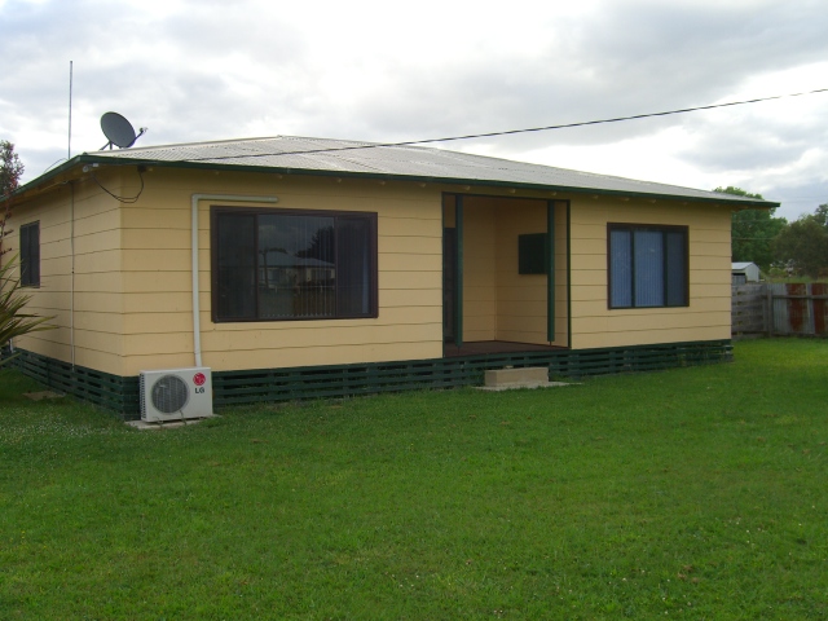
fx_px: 909
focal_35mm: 38
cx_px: 414
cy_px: 310
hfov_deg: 49.0
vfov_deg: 37.7
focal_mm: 7.9
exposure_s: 1/200
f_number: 4
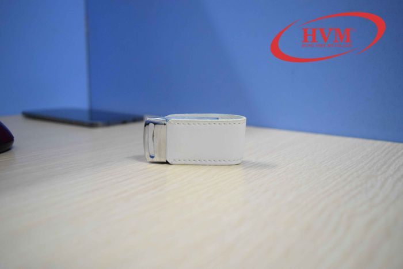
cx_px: 202
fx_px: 336
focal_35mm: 30
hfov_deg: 61.9
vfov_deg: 43.6
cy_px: 134
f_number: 3.8
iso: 3200
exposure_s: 1/60
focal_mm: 20
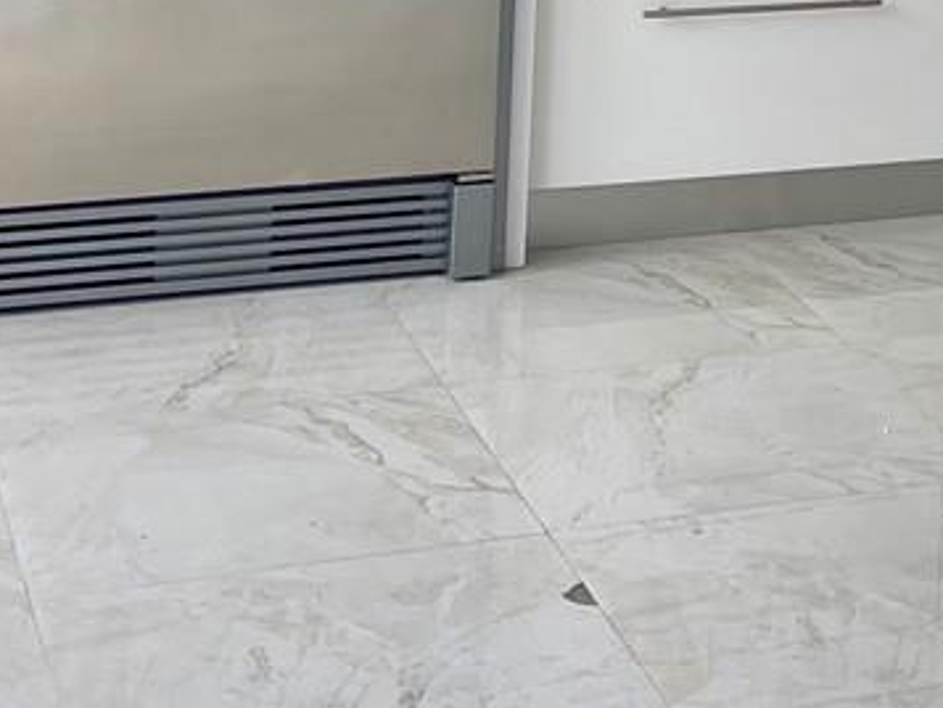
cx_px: 1342
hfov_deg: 16.3
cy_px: -454
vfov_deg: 12.4
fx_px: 3052
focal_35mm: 112
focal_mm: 5.1
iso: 32
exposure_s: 1/446
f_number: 1.6
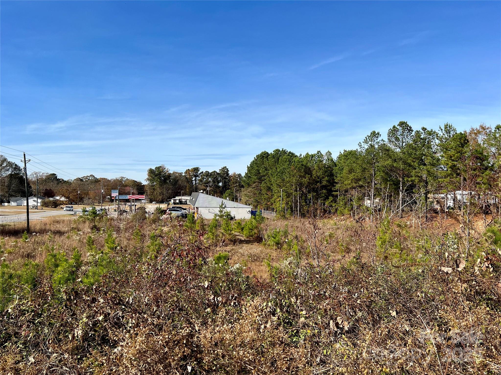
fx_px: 376
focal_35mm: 26
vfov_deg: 53.1
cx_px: 250
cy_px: 188
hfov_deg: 67.3
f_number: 1.5
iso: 50
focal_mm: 5.7
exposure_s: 1/4444
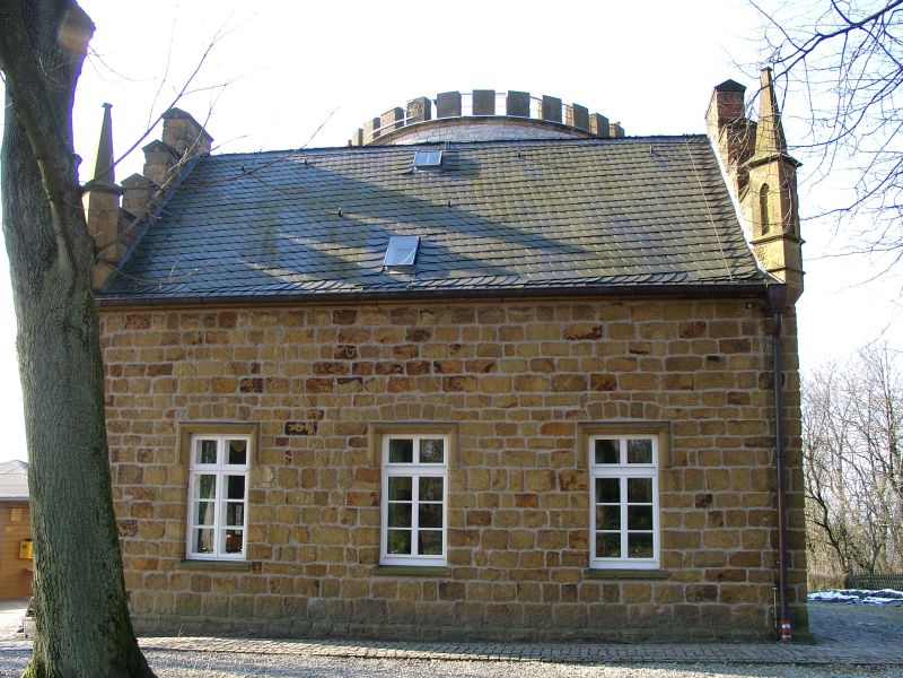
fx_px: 887
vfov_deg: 41.8
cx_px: 452
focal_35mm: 34
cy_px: 339
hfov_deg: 54.0
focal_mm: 7.13
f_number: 4
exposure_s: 1/127
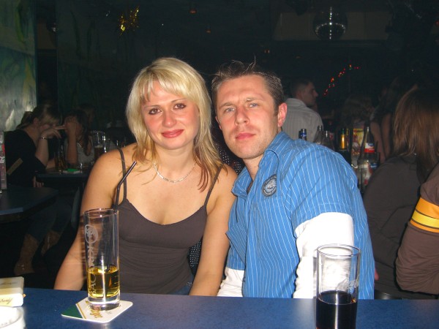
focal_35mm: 38
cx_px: 220
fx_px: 482
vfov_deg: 37.7
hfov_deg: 49.0
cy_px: 164
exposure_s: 1/60
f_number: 2.8
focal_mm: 7.9
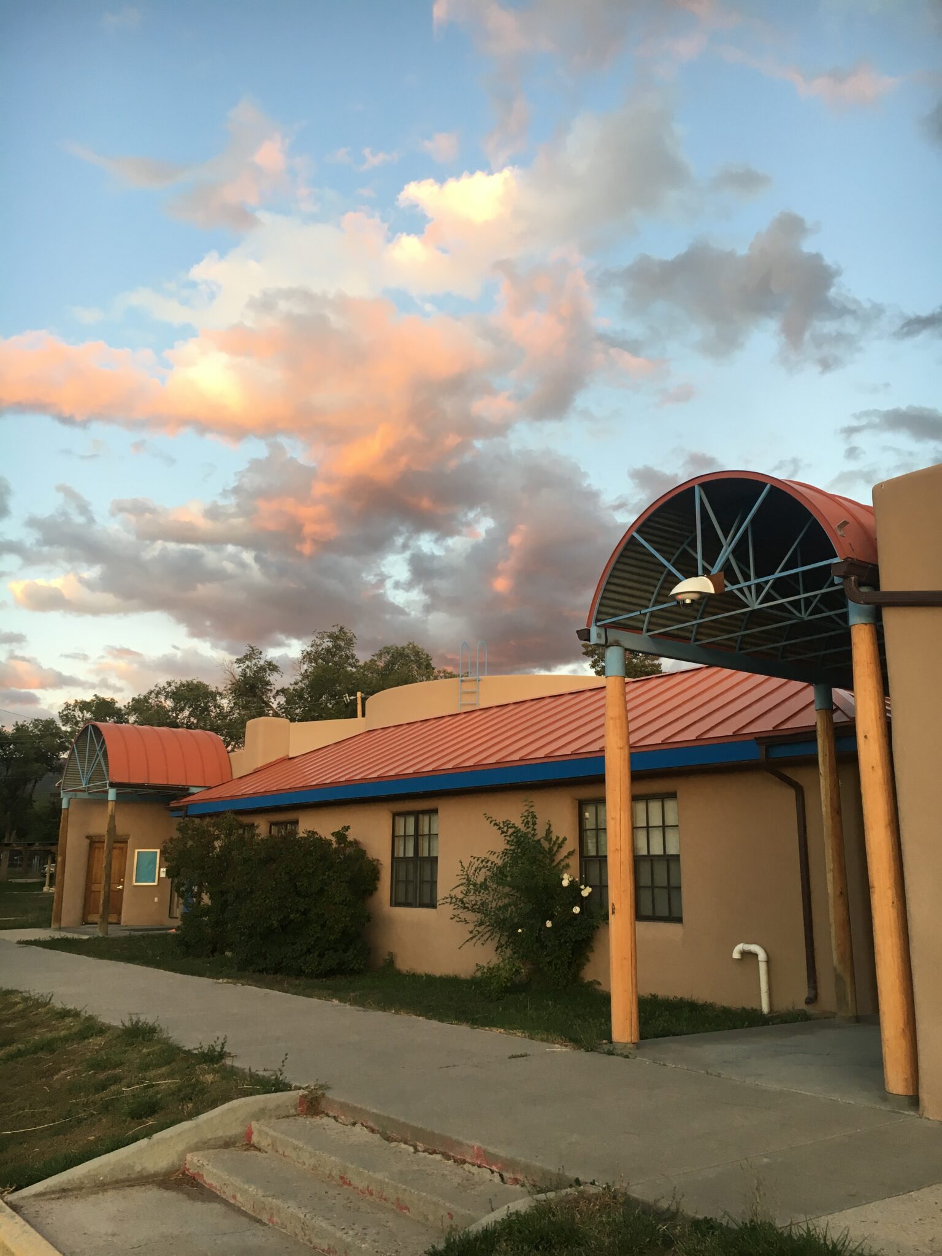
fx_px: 1052
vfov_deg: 61.7
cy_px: 628
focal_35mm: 29
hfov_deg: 48.2
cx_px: 471
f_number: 2.2
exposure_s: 1/40
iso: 32
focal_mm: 4.15
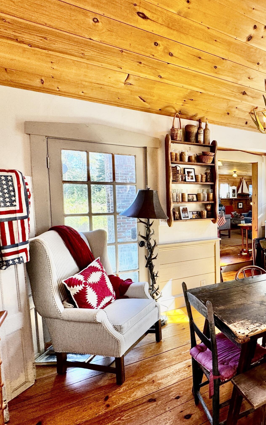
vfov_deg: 79.7
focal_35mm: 22
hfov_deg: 48.2
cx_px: 248
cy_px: 214
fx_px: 255
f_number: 2.2
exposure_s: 1/120
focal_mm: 2.22
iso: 100
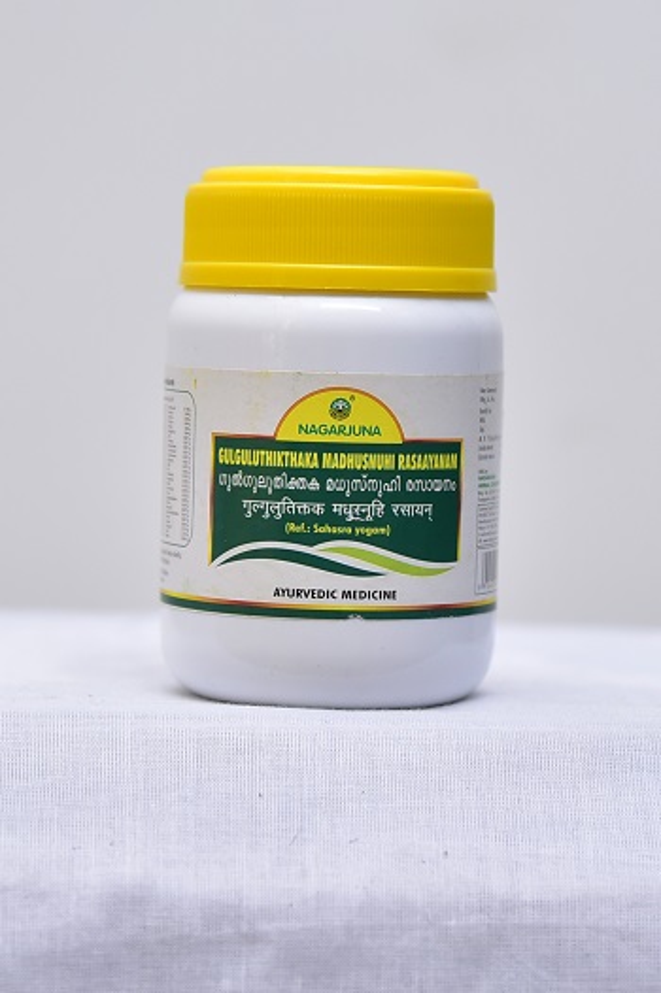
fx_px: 2068
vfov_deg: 27.0
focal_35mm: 75
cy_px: 496
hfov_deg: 18.2
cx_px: 330
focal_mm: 75
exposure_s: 1/125
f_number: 4
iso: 1250
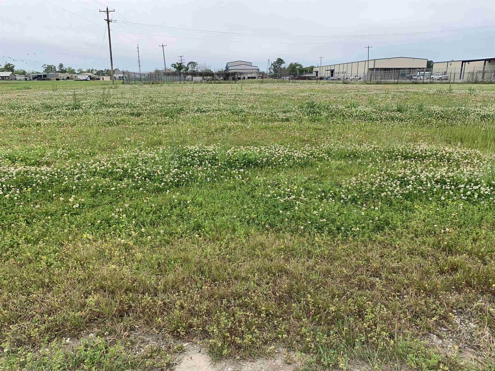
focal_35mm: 26
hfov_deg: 67.3
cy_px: 186
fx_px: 372
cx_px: 248
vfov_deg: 53.1
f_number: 1.8
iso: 25
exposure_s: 1/1490
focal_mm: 4.25
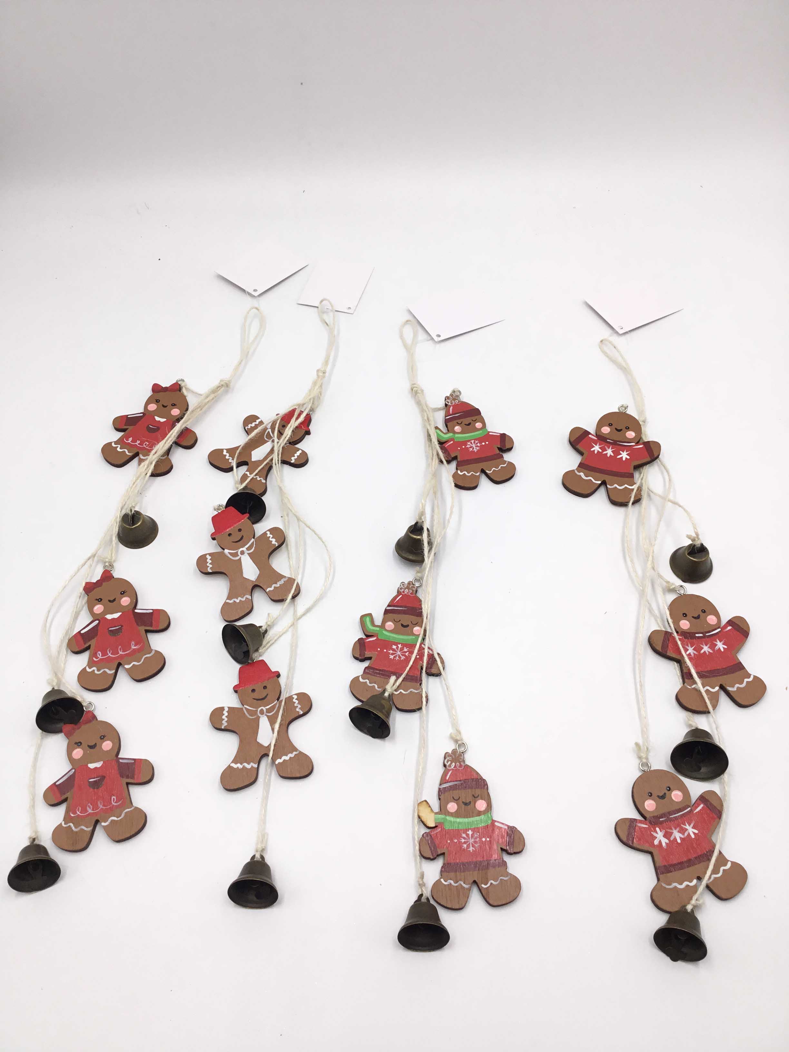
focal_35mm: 31
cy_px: 526
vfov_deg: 58.4
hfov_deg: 45.4
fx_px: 942
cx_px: 394
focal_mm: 3.3
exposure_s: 1/232
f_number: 2.4
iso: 25
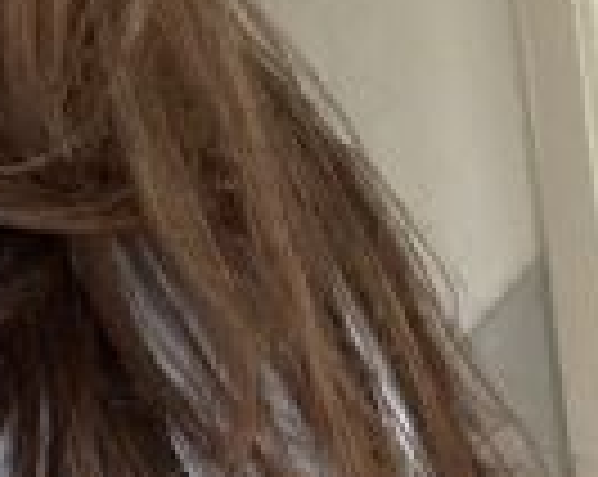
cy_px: -338
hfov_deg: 13.5
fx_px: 2333
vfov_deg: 11.0
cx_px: -387
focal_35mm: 132
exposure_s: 1/60
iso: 160
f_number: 2.2
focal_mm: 2.71
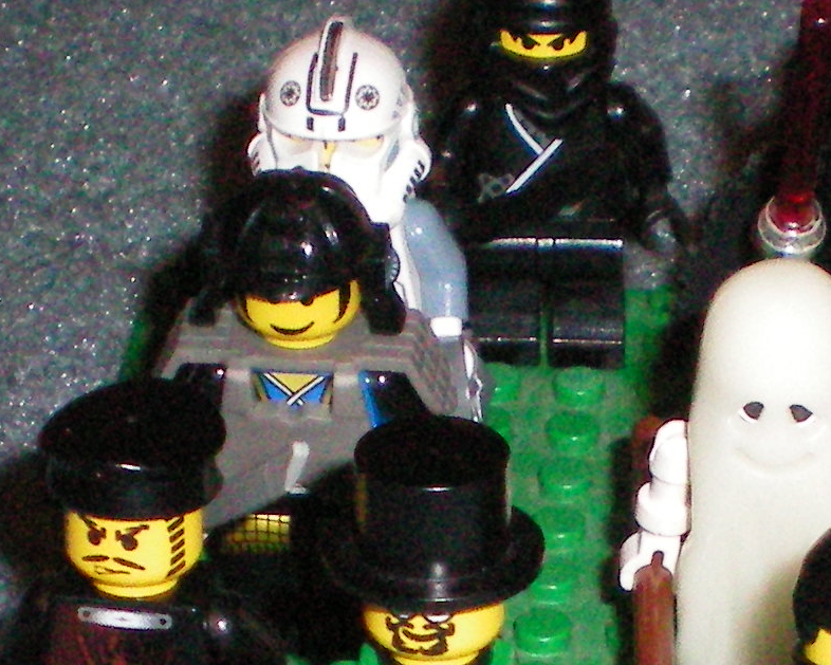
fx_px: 3788
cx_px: 741
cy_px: 851
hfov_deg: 12.4
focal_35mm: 154
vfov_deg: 9.9
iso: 400
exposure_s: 1/60
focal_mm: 6.3
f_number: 4.6
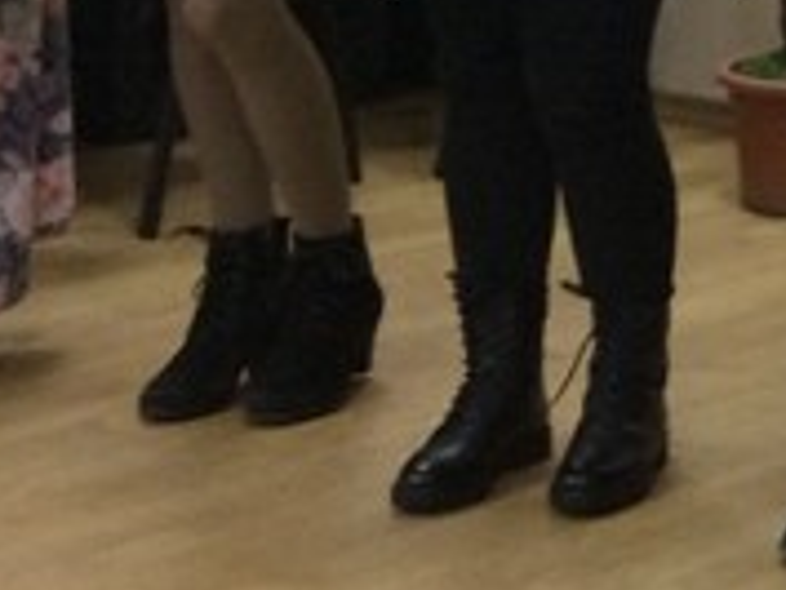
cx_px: 1510
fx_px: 2977
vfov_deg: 10.7
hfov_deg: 13.2
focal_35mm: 131
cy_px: -404
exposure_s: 1/33
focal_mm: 4.15
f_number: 2.2
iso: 200
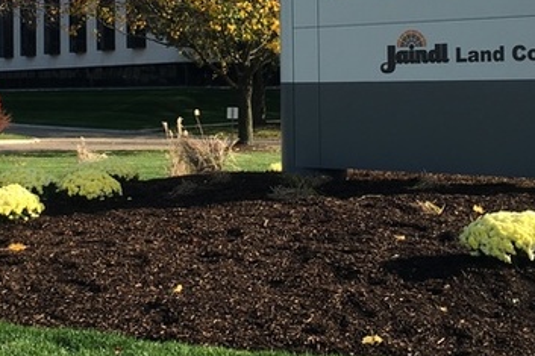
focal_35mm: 82
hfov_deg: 24.7
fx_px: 1218
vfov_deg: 16.4
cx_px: 179
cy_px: 44
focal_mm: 4.15
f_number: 2.2
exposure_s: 1/1012
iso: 25
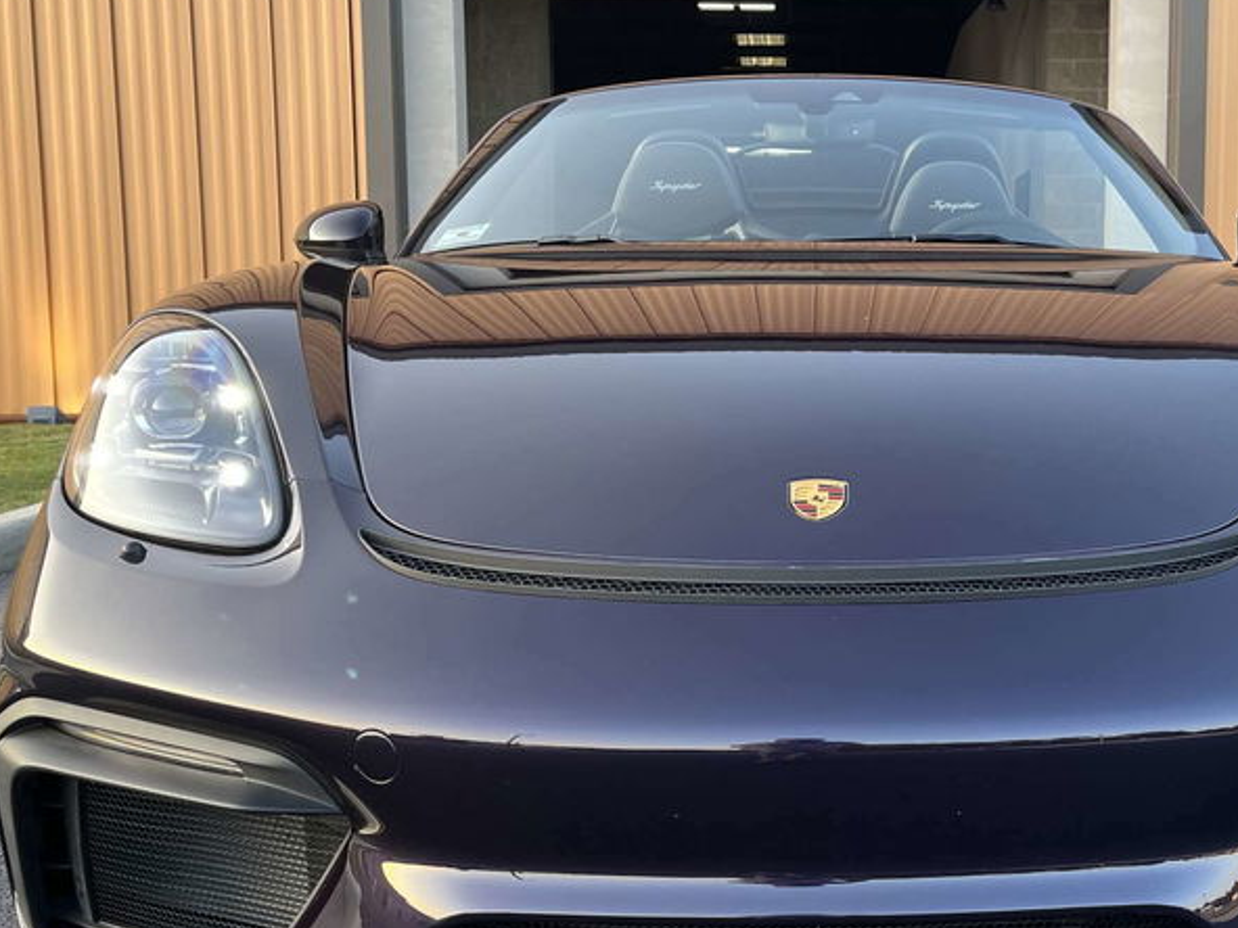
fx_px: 1609
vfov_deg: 32.1
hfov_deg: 41.3
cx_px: 862
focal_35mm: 45
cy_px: 554
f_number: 1.6
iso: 80
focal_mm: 5.1
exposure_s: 1/121
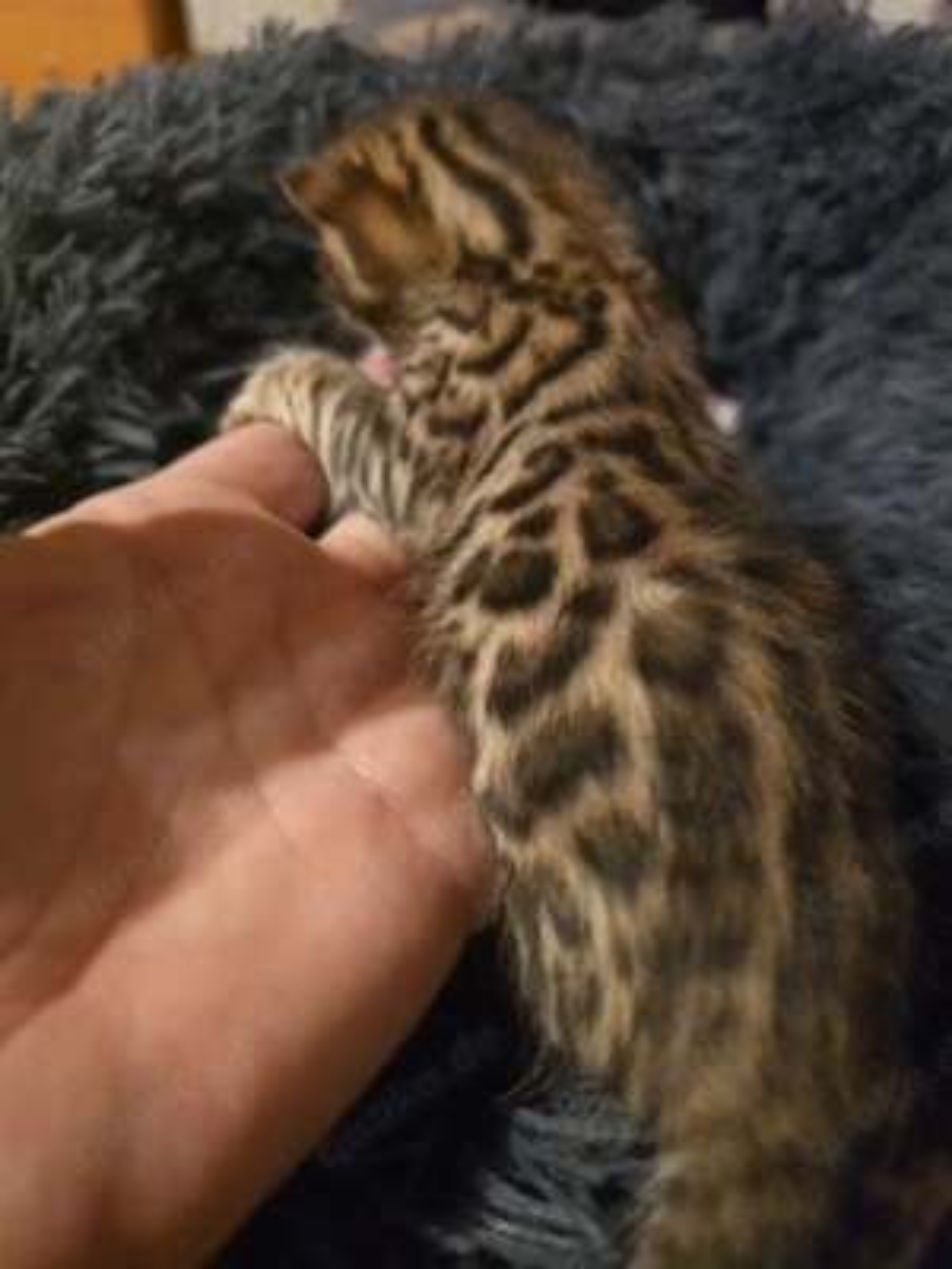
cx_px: 476
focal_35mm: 23
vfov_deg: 73.9
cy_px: 634
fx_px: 843
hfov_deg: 58.9
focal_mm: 6.3
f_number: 1.7
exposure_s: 1/50
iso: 1600
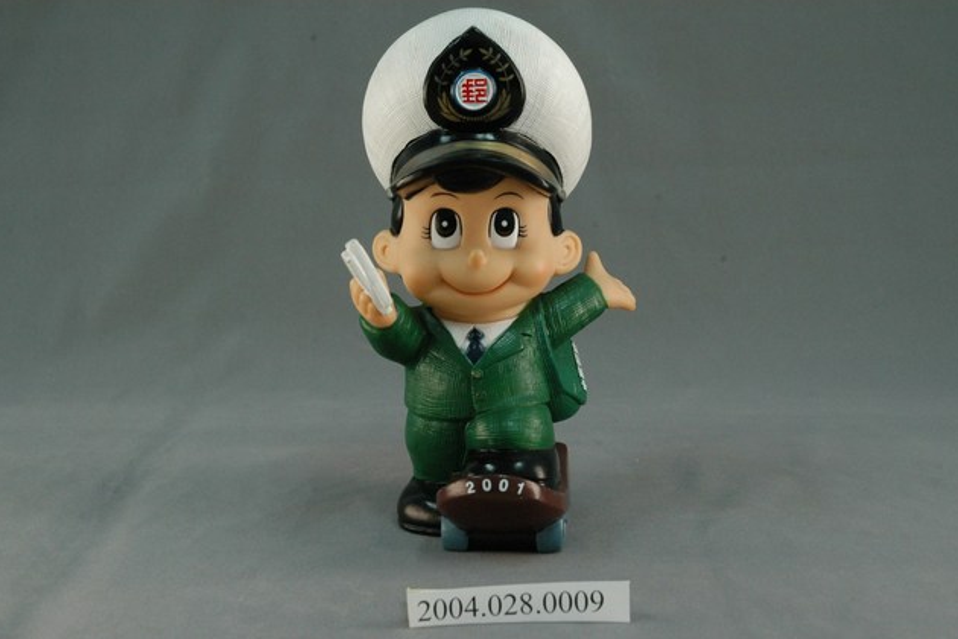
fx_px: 1783
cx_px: 481
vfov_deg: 20.3
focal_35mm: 67
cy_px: 317
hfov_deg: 30.1
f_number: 8
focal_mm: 44
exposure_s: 1/20
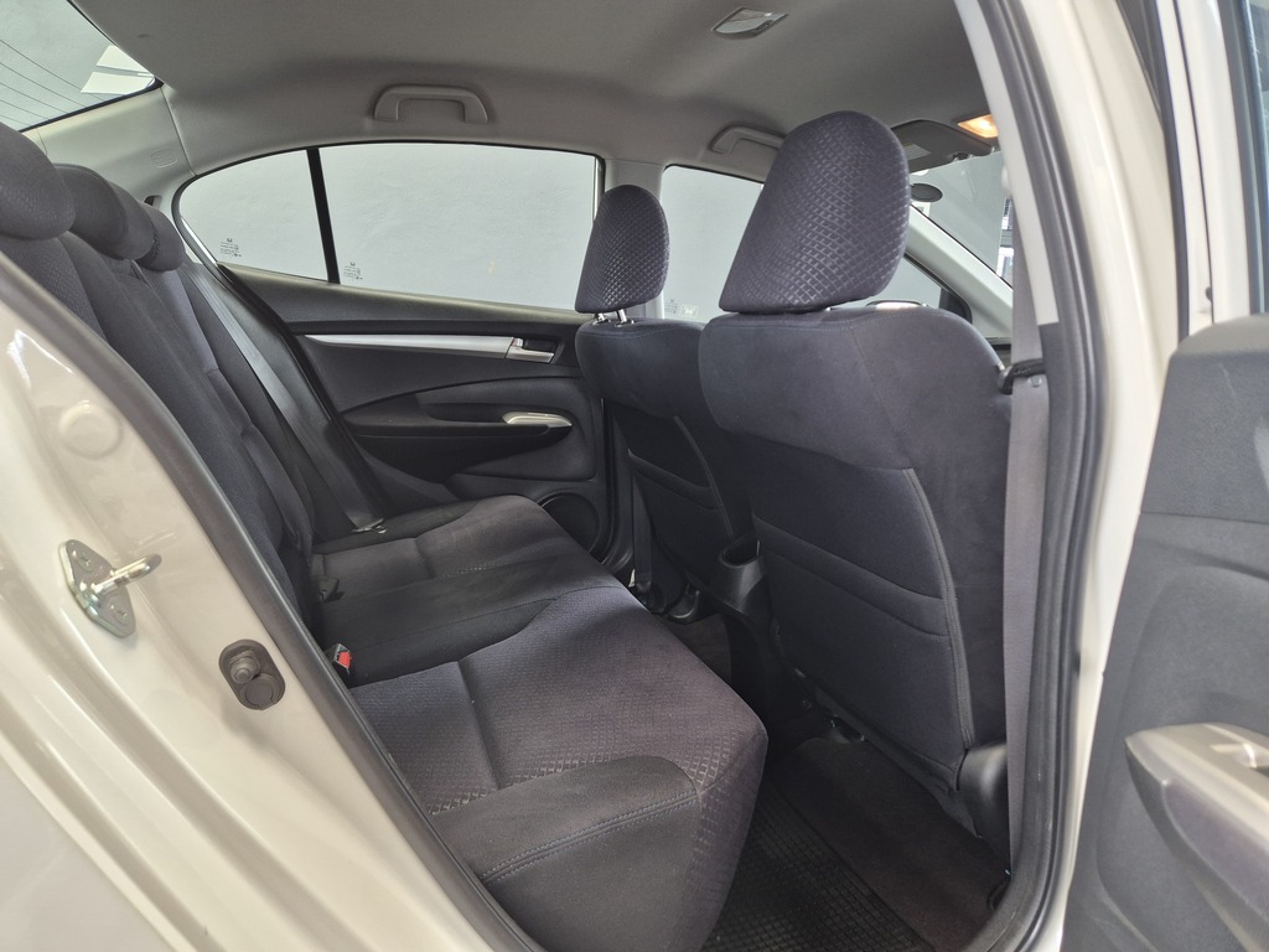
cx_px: 634
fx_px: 843
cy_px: 476
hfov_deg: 73.9
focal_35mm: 23
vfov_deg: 58.9
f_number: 1.8
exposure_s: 1/100
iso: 250
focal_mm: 5.4
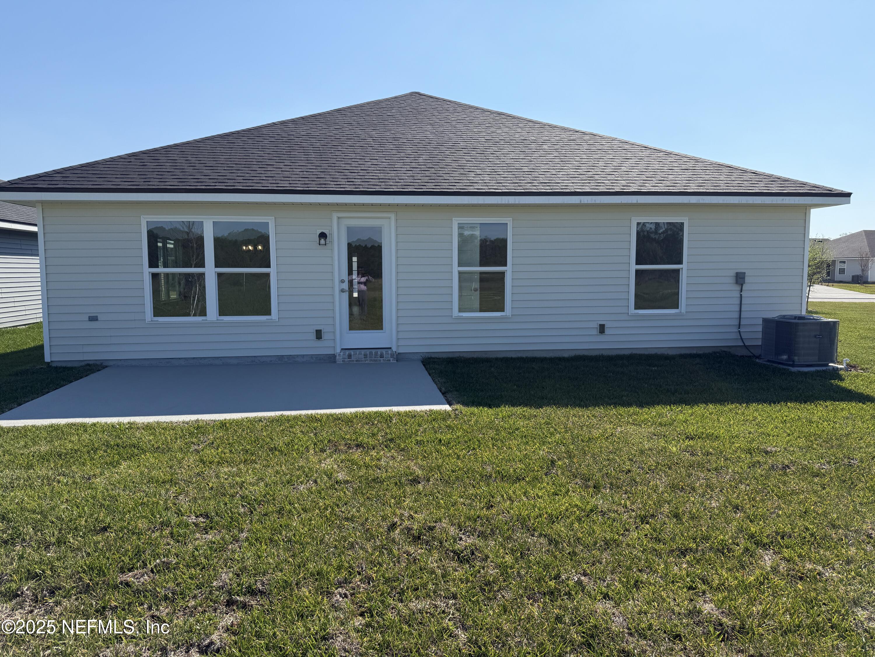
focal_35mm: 24
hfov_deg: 71.6
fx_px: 607
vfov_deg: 56.8
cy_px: 328
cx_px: 438
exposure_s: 1/4673
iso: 80
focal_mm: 6.76
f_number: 1.78
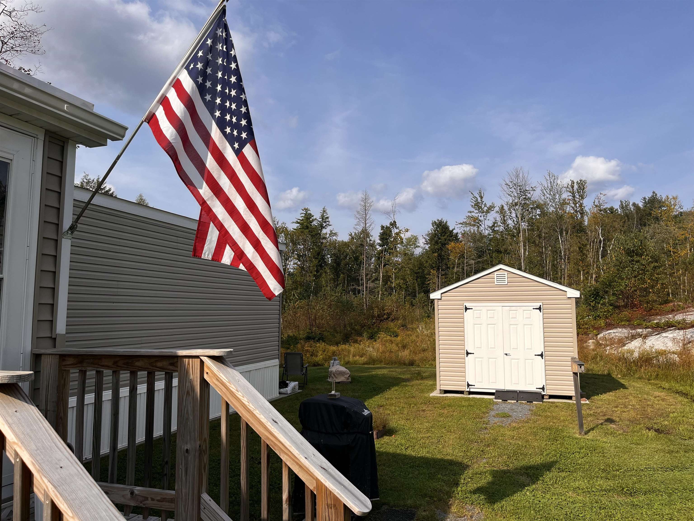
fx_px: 521
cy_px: 260
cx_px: 347
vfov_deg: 53.1
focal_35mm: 26
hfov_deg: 67.3
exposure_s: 1/3623
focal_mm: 5.1
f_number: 1.6
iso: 50
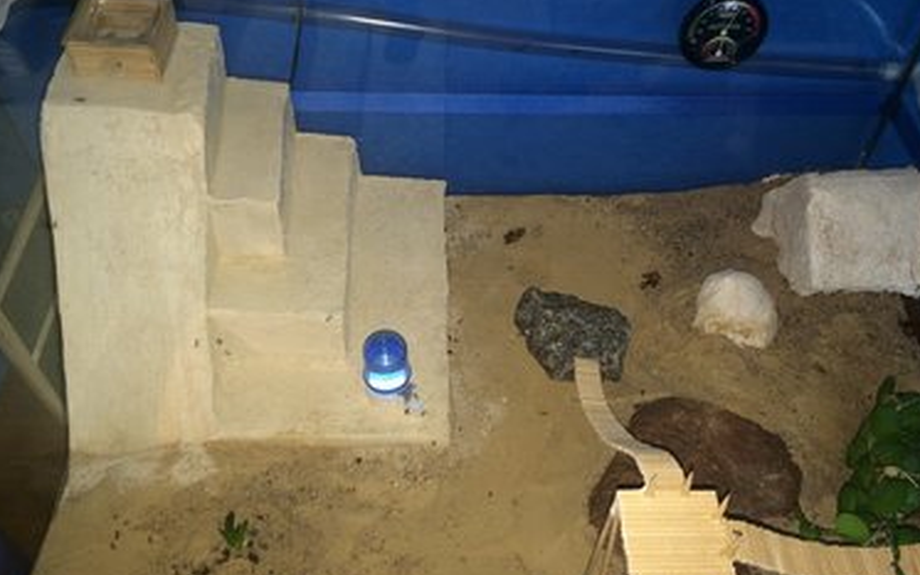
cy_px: 308
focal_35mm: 33
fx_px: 827
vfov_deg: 38.3
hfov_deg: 58.1
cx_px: 483
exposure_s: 1/25
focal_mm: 4.15
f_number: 2.2
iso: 64
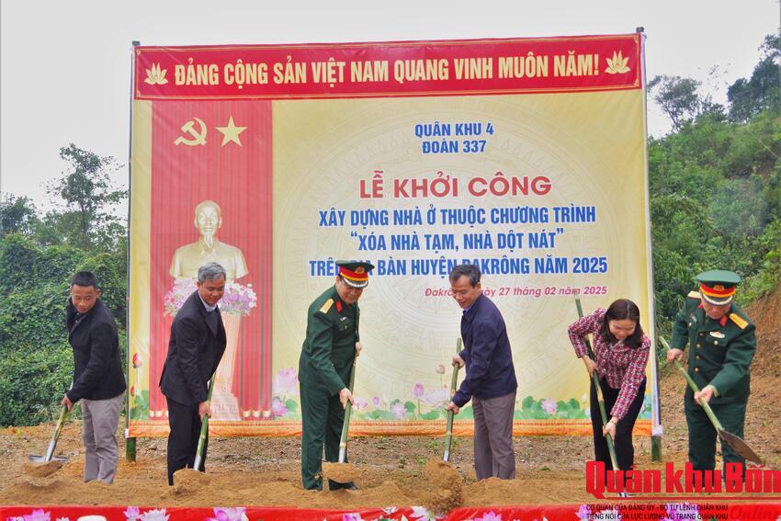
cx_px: 390
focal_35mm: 36
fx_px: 781
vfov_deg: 36.9
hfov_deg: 53.1
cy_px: 260
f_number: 4.5
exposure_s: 1/160
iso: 400
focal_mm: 24
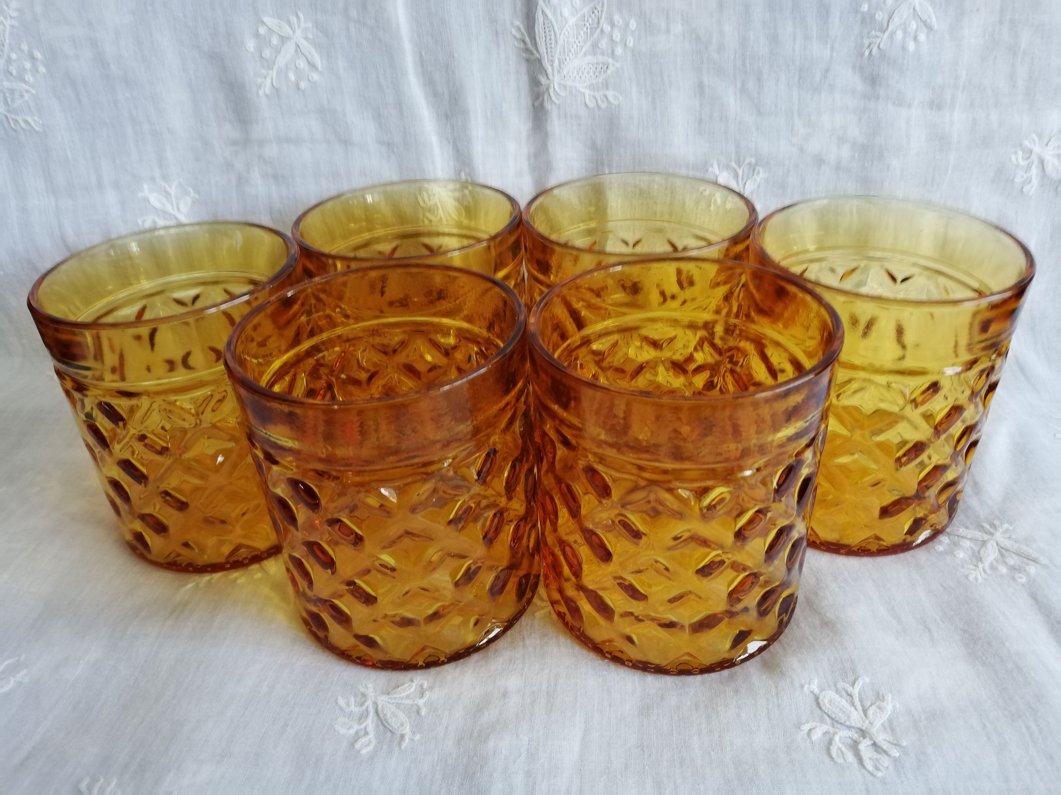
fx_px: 797
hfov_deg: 67.3
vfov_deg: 53.1
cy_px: 398
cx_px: 530
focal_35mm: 26
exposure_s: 1/33.3
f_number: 2.2
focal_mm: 3.81
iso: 320
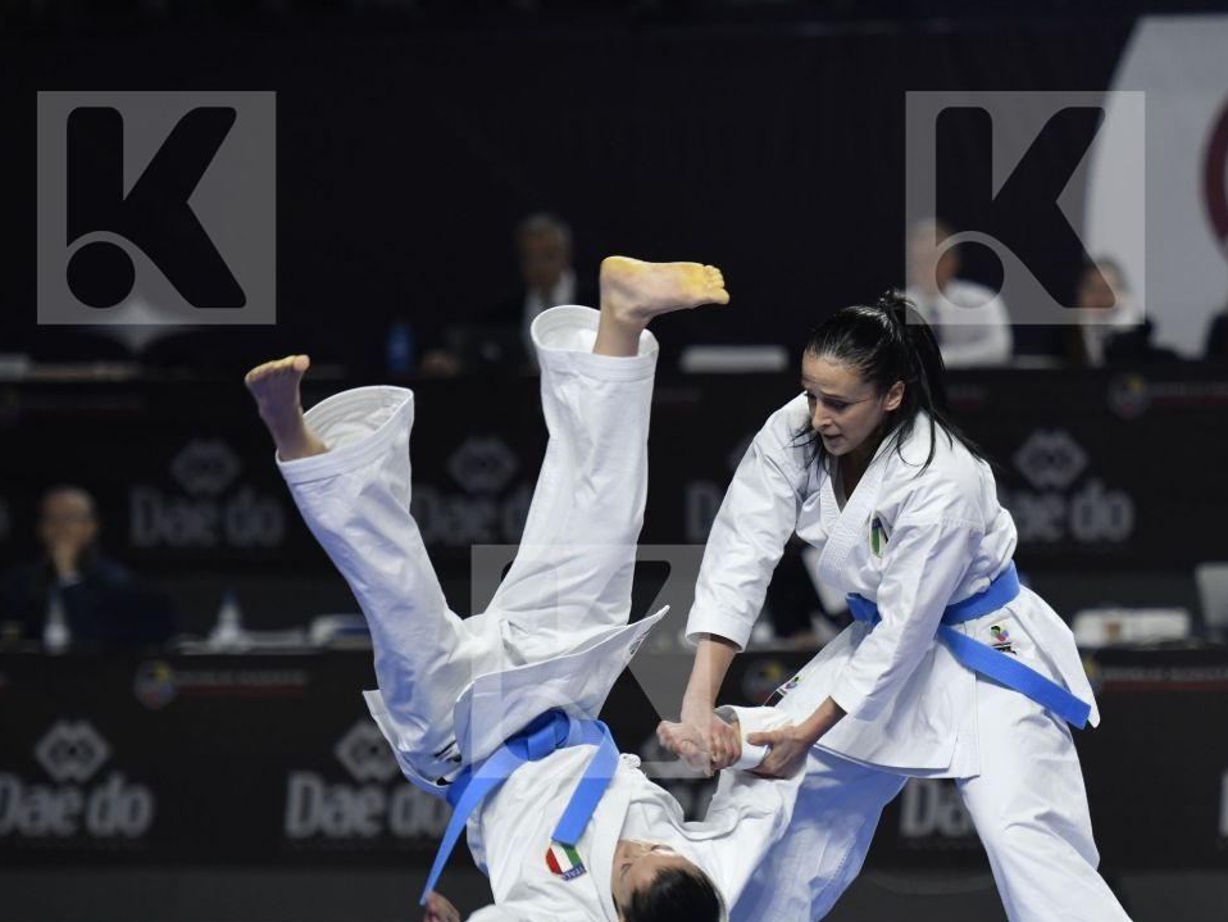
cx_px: 1025
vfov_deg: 5.0
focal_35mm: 298
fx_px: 10574
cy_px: 662
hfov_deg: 6.6
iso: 800
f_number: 2.8
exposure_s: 1/800
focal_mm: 165
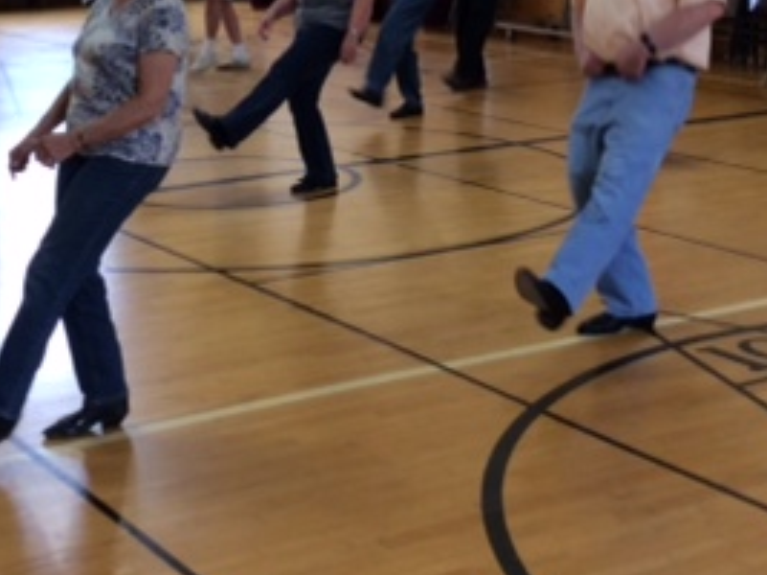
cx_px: 287
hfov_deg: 24.7
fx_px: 1750
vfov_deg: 18.0
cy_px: -52
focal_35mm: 79
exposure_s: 1/25
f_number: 2.4
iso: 50
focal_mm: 3.3
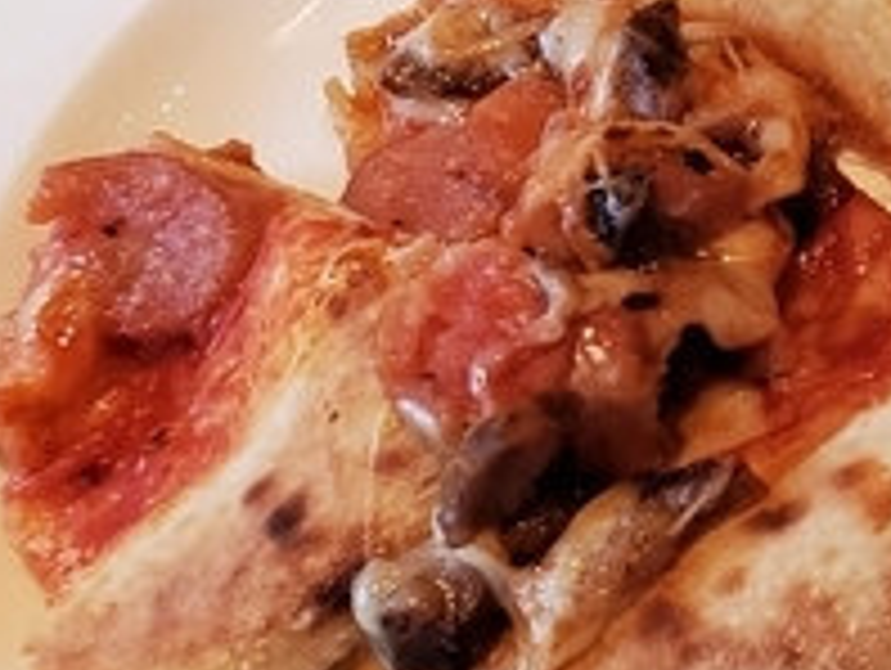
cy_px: -238
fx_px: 2706
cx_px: 1701
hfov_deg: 15.5
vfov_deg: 13.5
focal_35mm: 105
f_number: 2.4
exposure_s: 1/120
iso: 200
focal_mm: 4.3
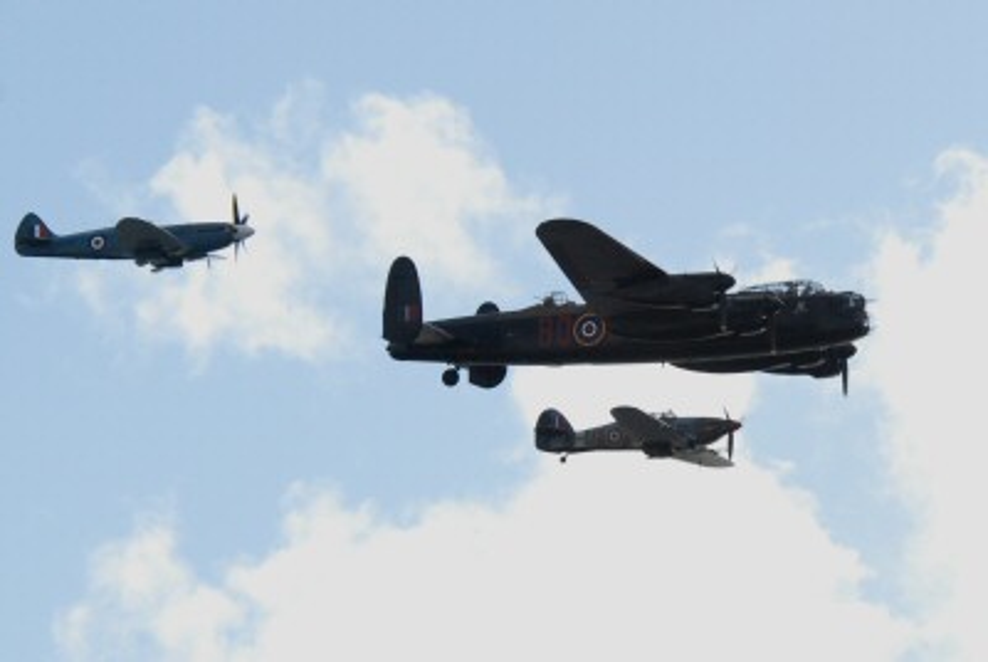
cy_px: 331
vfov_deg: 6.8
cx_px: 494
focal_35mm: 202
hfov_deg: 10.1
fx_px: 5566
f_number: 9.5
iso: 360
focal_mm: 135
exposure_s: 1/750
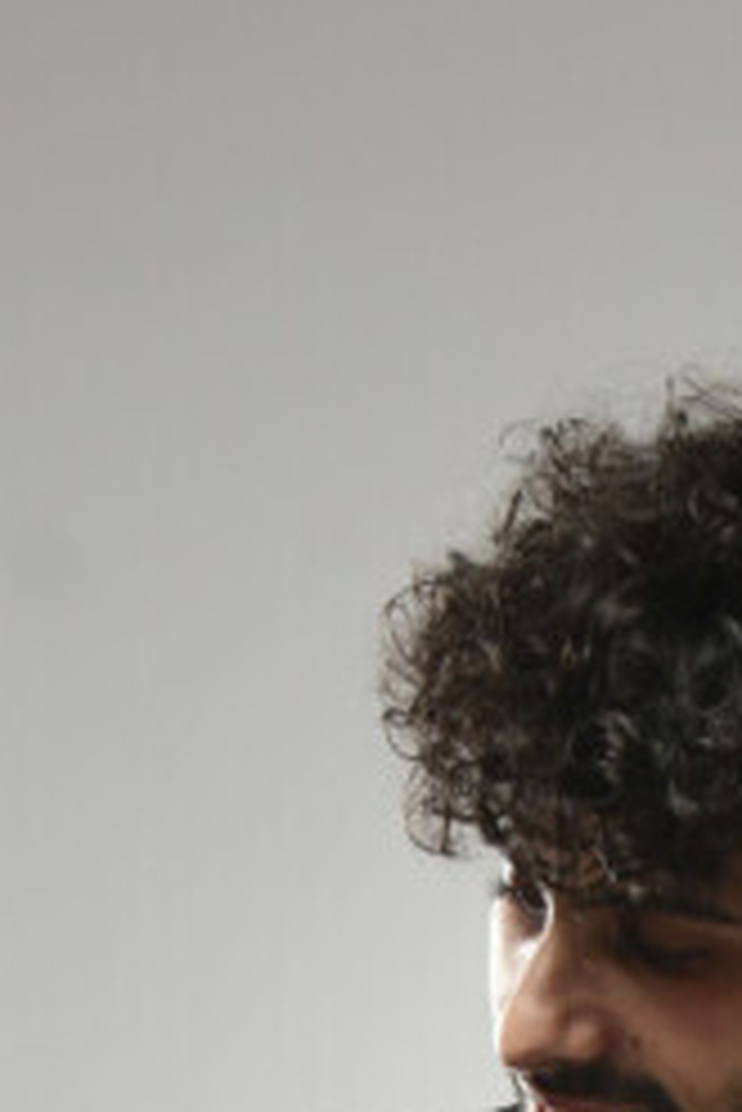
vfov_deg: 9.9
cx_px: 661
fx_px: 5989
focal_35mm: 194
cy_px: 2147
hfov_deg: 7.1
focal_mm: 40
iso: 400
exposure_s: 1/125
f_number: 5.6
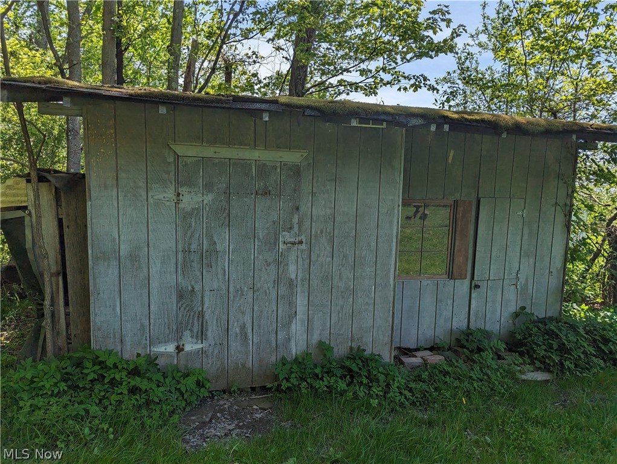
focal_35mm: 24
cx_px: 308
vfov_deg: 56.9
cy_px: 232
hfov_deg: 71.5
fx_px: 428
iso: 48
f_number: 1.85
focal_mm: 6.81
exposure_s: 1/1770
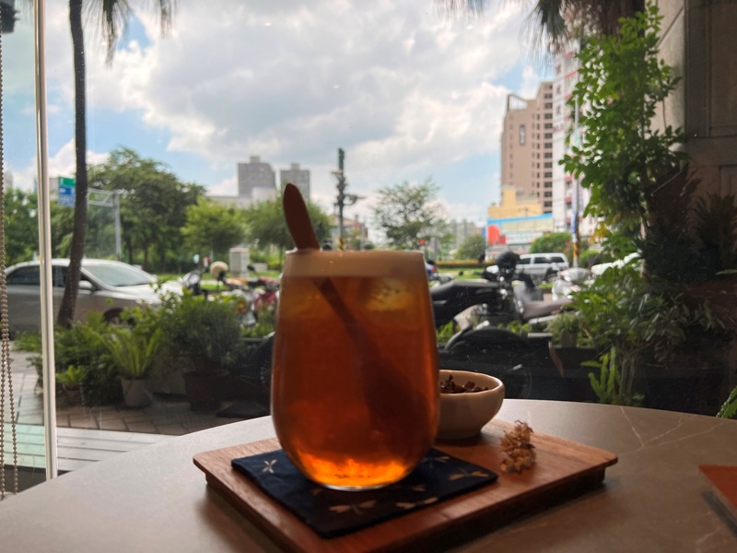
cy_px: 276
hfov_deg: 67.3
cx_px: 368
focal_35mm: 26
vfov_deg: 53.1
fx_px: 554
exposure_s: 1/1147
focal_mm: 5.7
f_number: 1.5
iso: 50
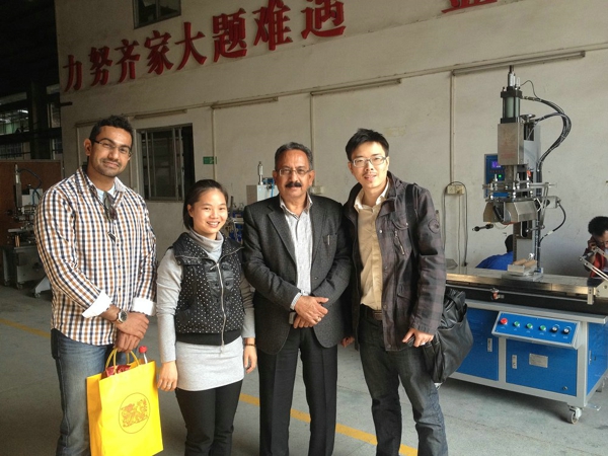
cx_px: 304
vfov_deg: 40.7
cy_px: 228
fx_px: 615
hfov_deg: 52.6
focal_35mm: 35
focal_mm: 4.28
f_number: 2.4
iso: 100
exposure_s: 1/120
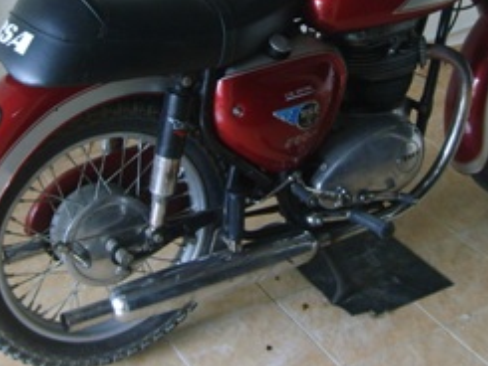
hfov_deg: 30.2
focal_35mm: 64
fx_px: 903
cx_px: 269
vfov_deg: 22.6
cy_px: 76
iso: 104
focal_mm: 5.8
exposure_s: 1/30
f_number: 2.8
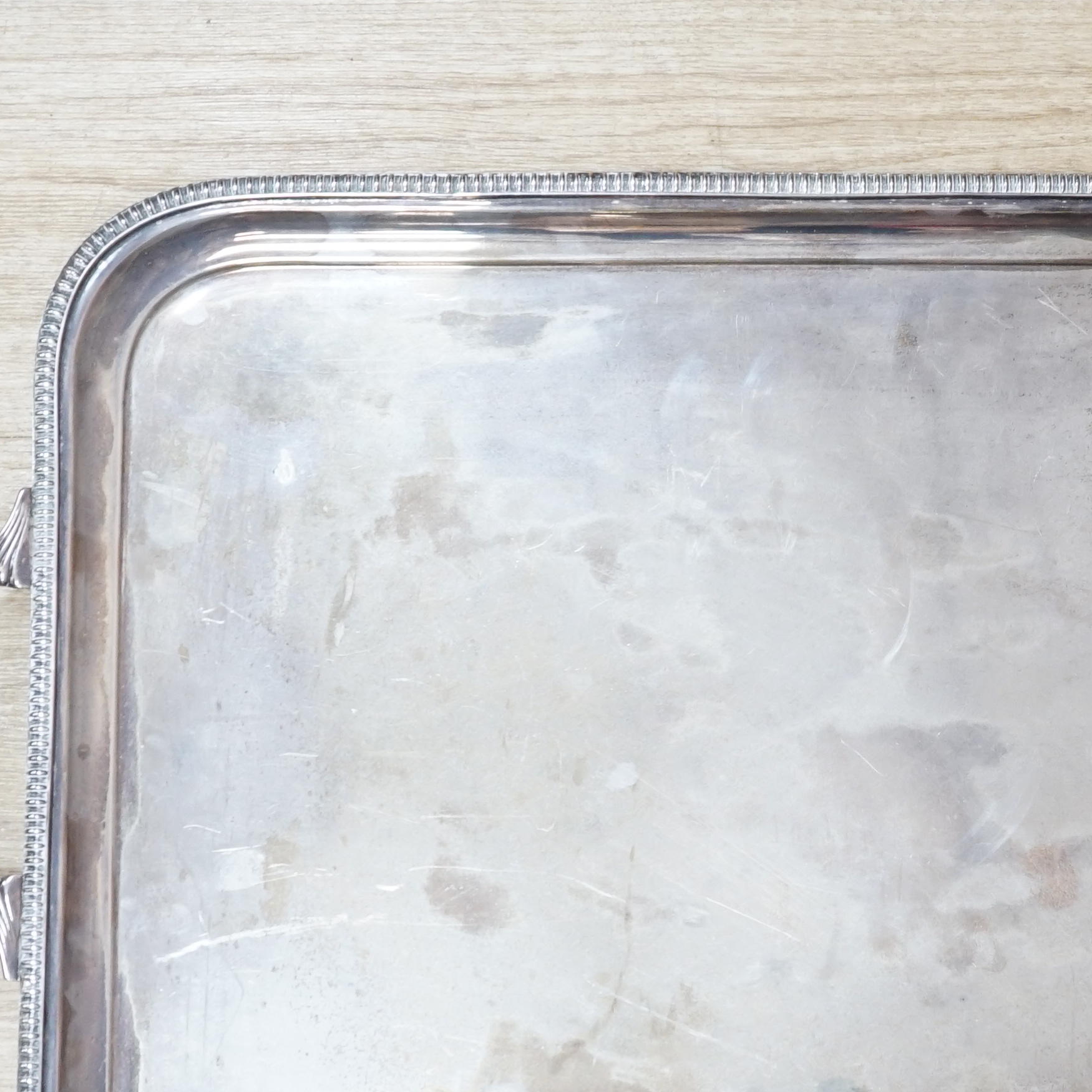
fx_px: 3069
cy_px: 813
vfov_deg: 20.0
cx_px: 833
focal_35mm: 86
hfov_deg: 20.0
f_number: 3.5
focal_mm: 30
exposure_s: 1/60
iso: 1000
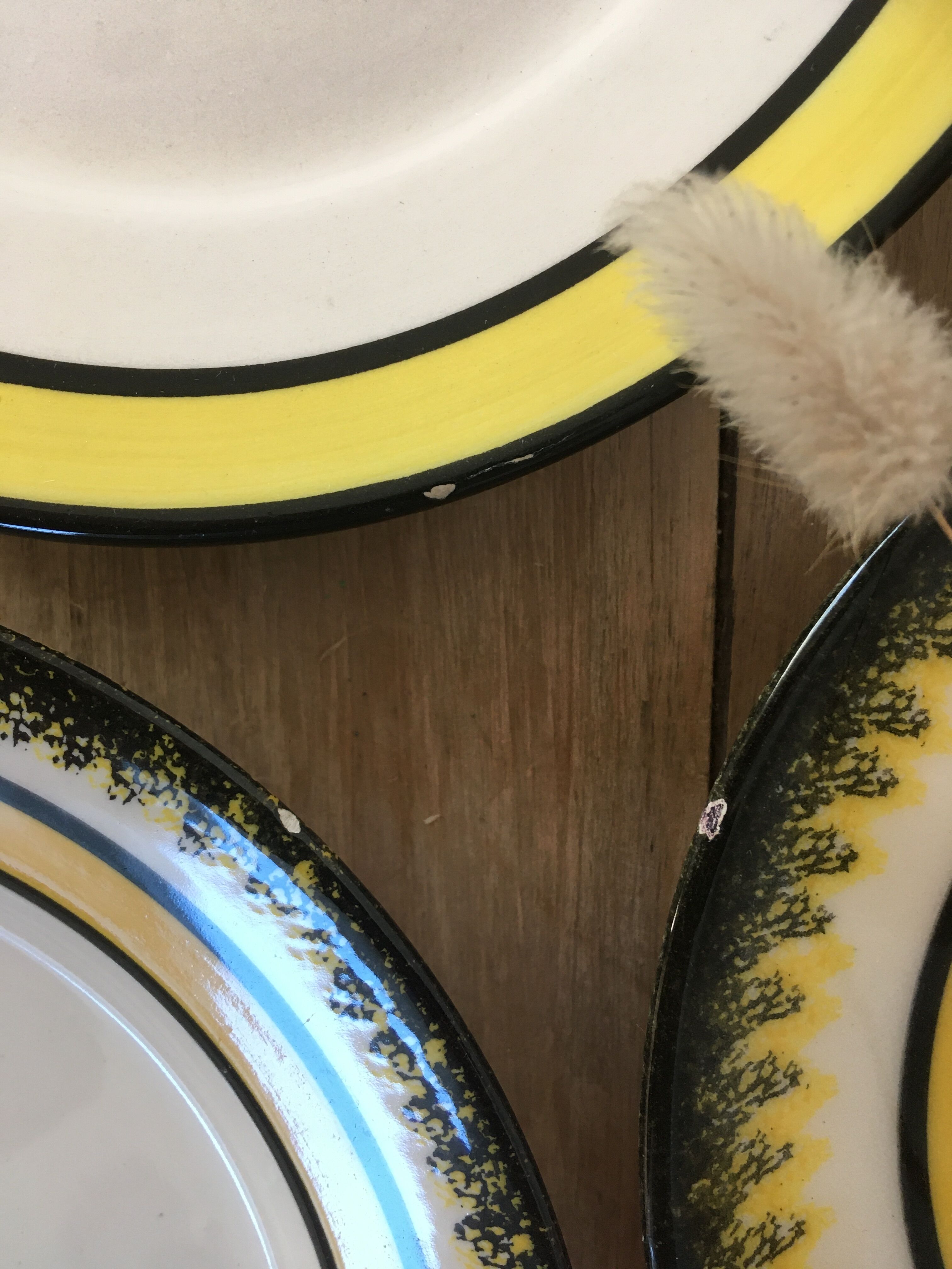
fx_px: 1063
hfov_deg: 48.2
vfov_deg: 61.7
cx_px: 476
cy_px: 634
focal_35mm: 29
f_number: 2.2
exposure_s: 1/33
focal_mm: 4.15
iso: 64
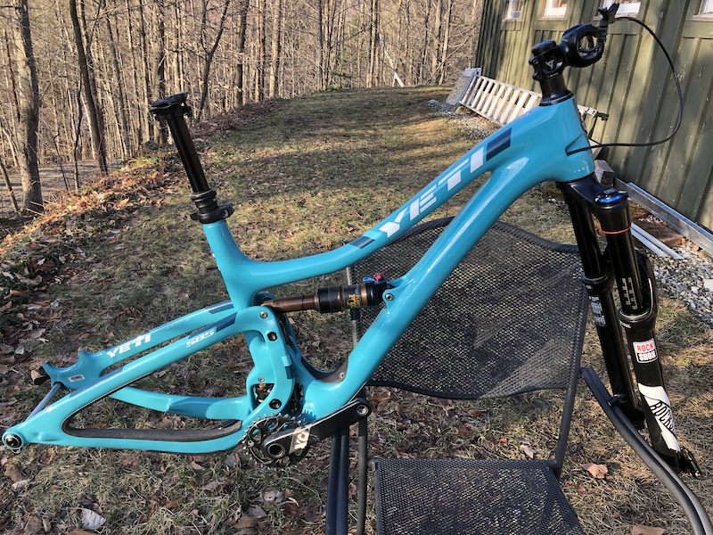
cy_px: 268
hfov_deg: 63.4
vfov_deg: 49.7
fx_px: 577
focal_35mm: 28
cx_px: 356
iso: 20
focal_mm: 4
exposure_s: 1/123
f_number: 1.8
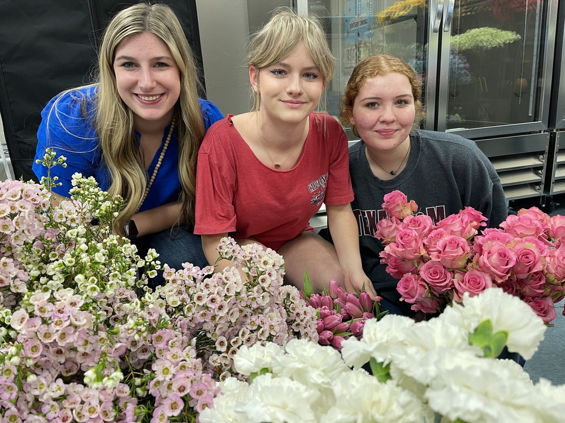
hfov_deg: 69.4
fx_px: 408
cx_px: 282
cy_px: 212
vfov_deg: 54.9
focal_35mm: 25
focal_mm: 5.1
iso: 125
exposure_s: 1/60
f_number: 1.6
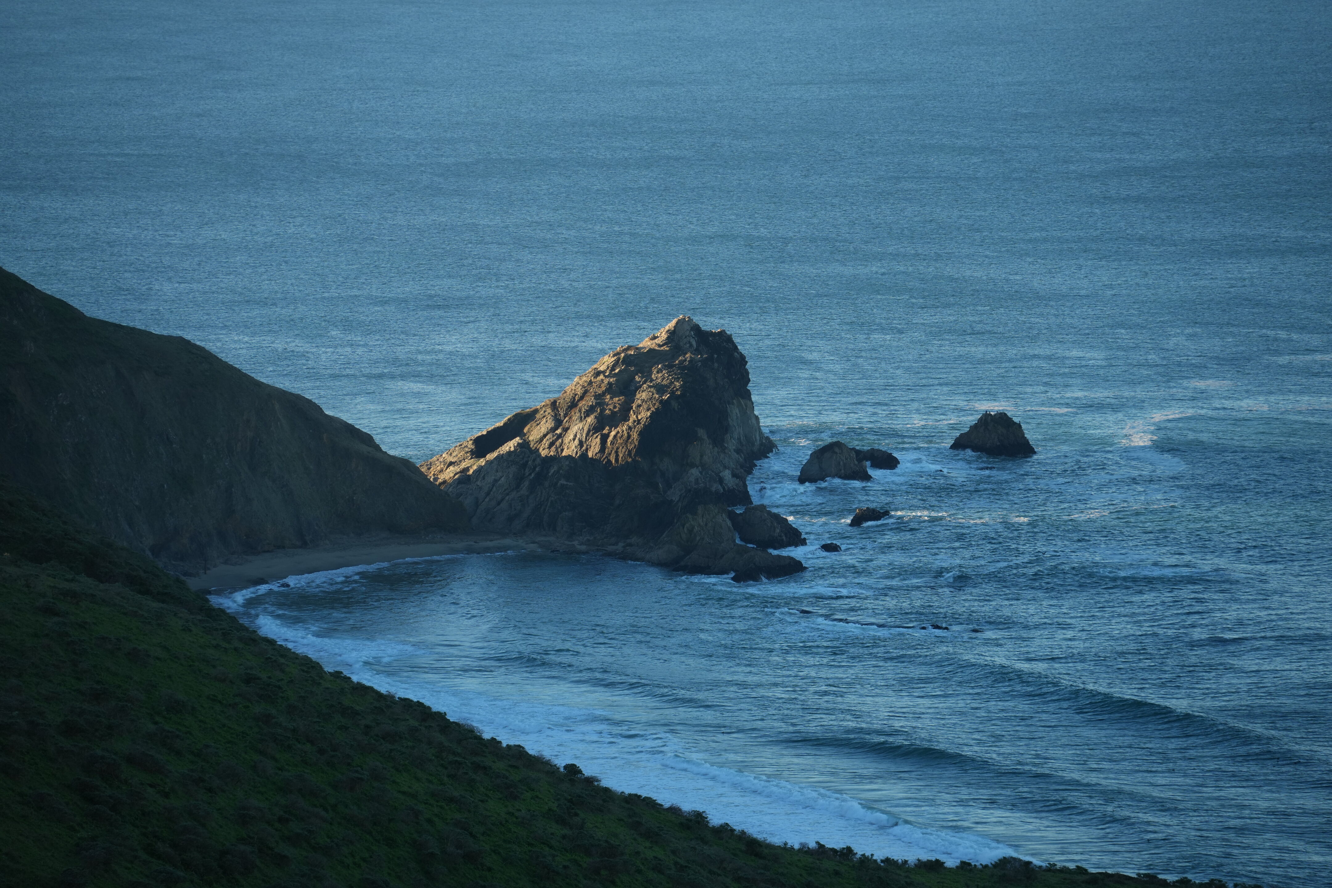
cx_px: 666
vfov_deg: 7.7
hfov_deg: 11.5
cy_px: 444
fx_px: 6585
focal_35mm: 178
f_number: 7.1
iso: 500
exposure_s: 1/500
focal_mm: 178
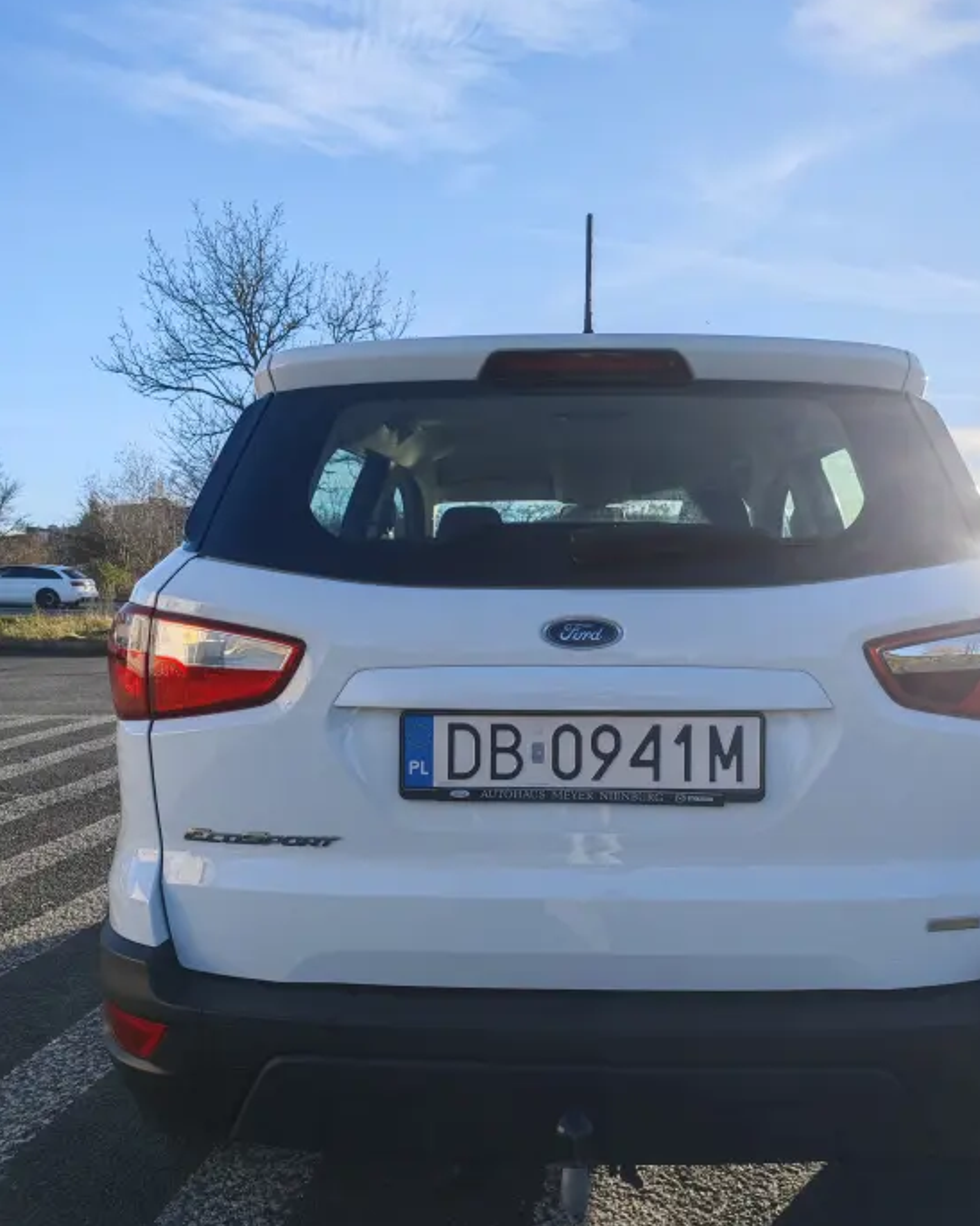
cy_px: 739
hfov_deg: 51.3
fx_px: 1015
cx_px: 570
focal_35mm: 28
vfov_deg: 61.6
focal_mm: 8.72
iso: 50
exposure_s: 1/249
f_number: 2.8
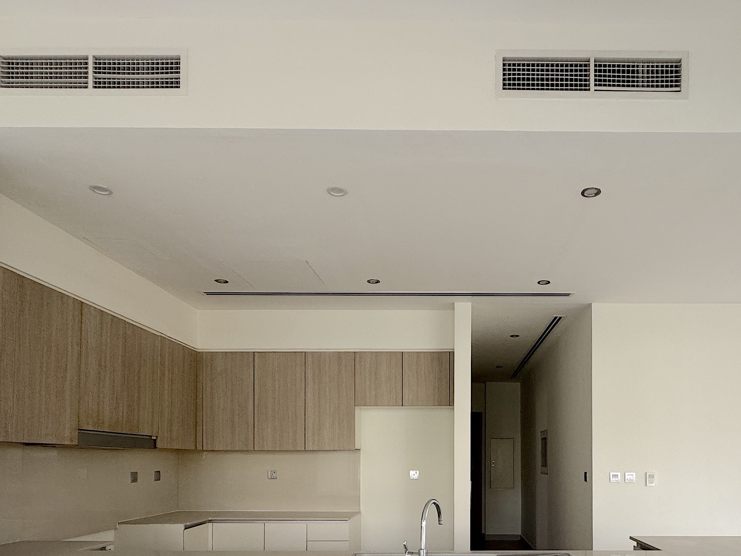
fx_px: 535
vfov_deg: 51.1
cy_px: 453
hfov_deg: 68.5
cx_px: 454
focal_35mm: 25
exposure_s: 1/99
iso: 200
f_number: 2.2
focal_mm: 2.22
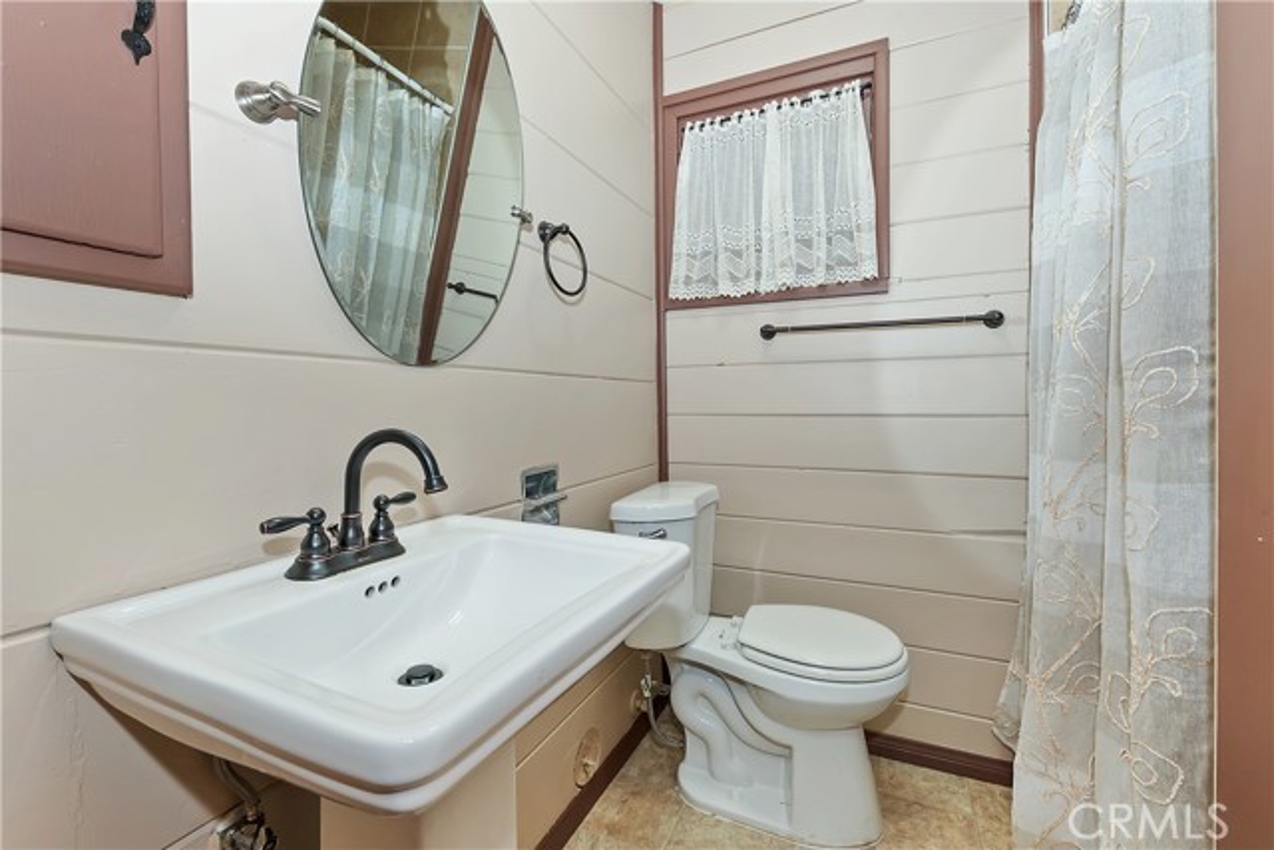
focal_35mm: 15
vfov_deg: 77.4
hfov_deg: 100.4
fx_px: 531
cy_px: 425
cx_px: 637
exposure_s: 1/30
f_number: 8
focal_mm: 10
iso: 400
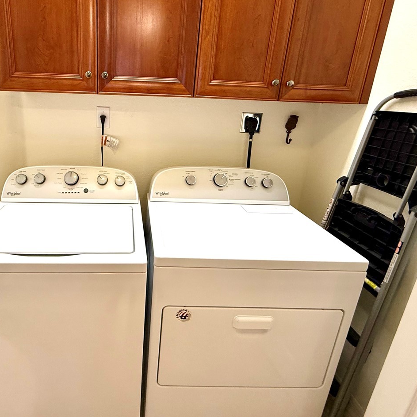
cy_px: 180
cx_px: 143
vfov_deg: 71.8
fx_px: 286
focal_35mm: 21
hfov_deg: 70.3
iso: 200
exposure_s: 1/60
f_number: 2.2
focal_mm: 2.22
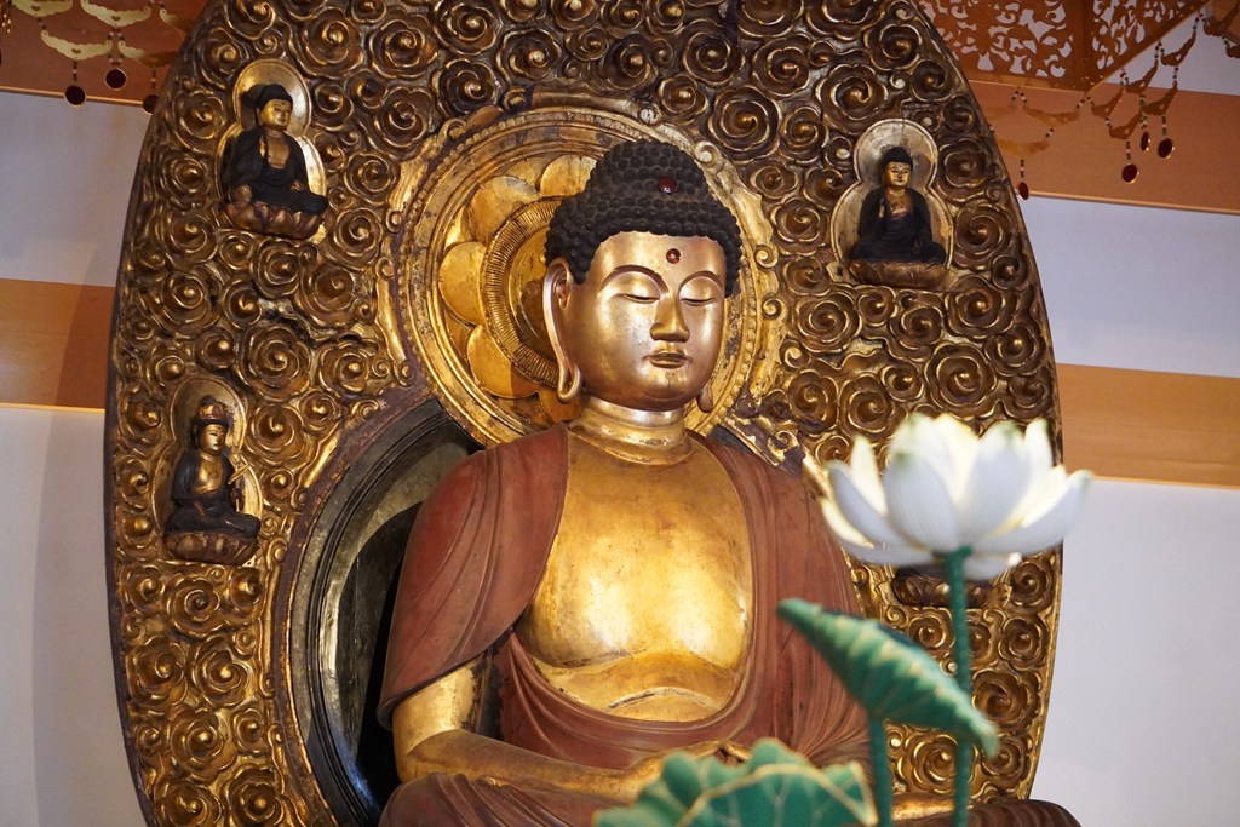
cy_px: 414
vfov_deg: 16.6
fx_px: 2842
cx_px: 620
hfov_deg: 24.6
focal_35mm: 82
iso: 6400
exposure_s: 1/125
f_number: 4.5
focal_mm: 55
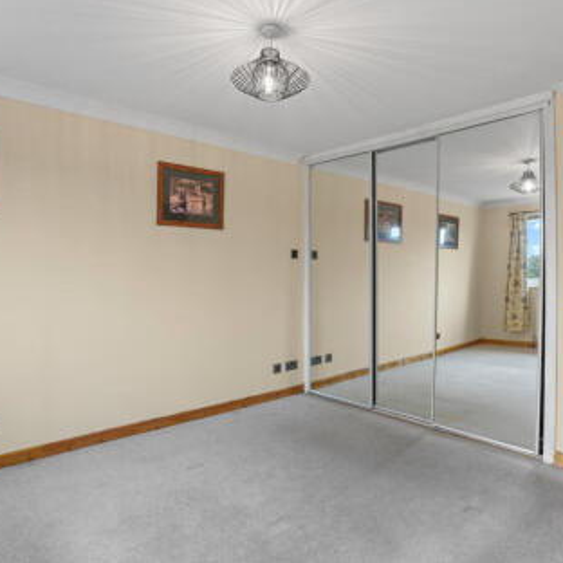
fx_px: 405
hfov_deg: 69.4
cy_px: 279
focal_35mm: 22
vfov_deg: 69.6
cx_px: 316
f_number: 8
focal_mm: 17
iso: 250
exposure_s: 1/2
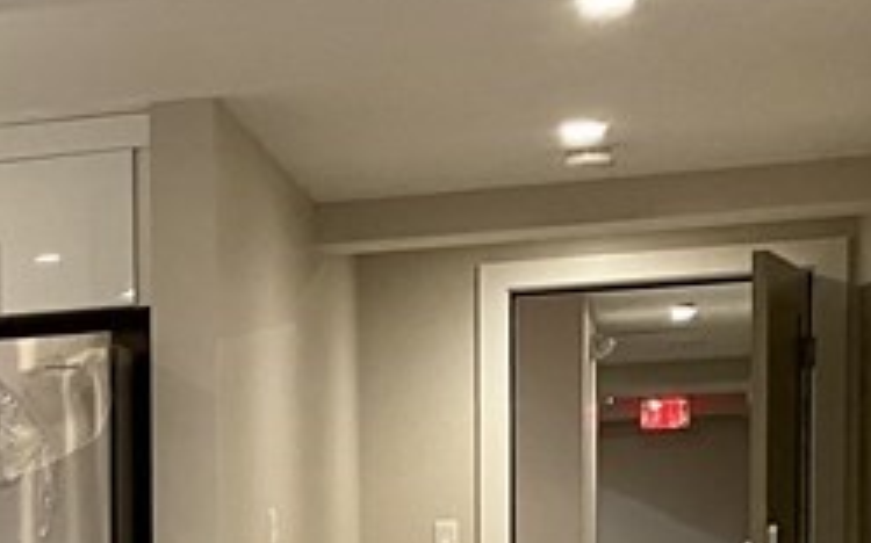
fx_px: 2681
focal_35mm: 113
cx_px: -624
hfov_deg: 16.0
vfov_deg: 11.1
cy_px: 811
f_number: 1.8
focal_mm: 4.25
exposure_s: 1/60
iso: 160
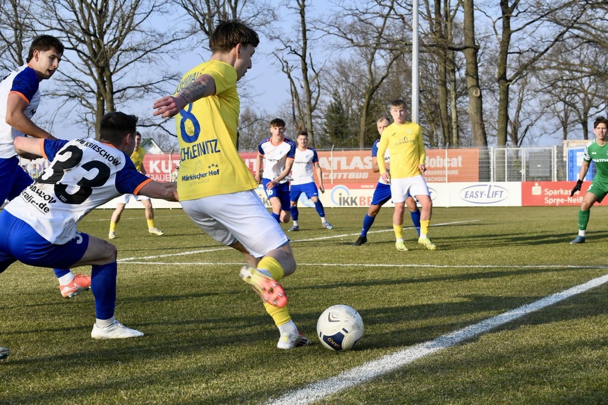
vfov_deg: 17.1
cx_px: 304
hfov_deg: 25.4
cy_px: 202
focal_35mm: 80
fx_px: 1351
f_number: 11
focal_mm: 80
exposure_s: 1/1600
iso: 2500
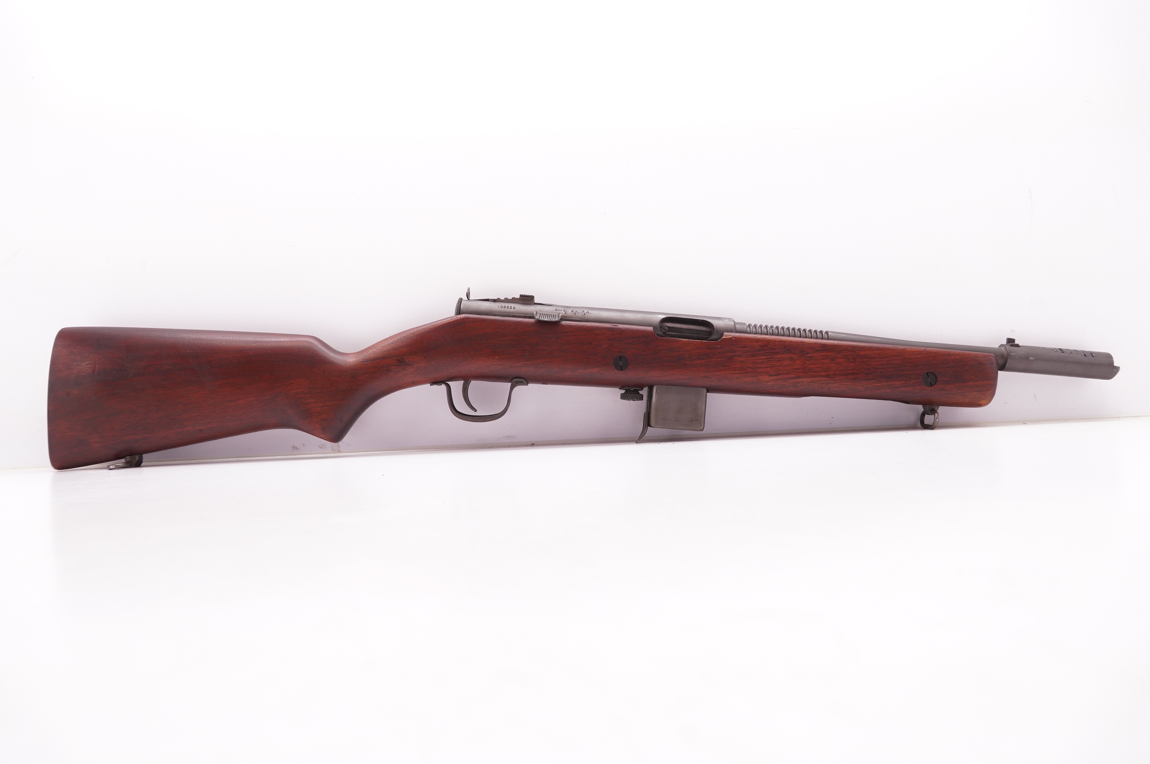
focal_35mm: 27
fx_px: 862
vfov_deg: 47.8
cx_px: 575
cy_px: 382
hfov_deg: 67.4
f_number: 5.6
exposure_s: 1/125
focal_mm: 18
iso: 800
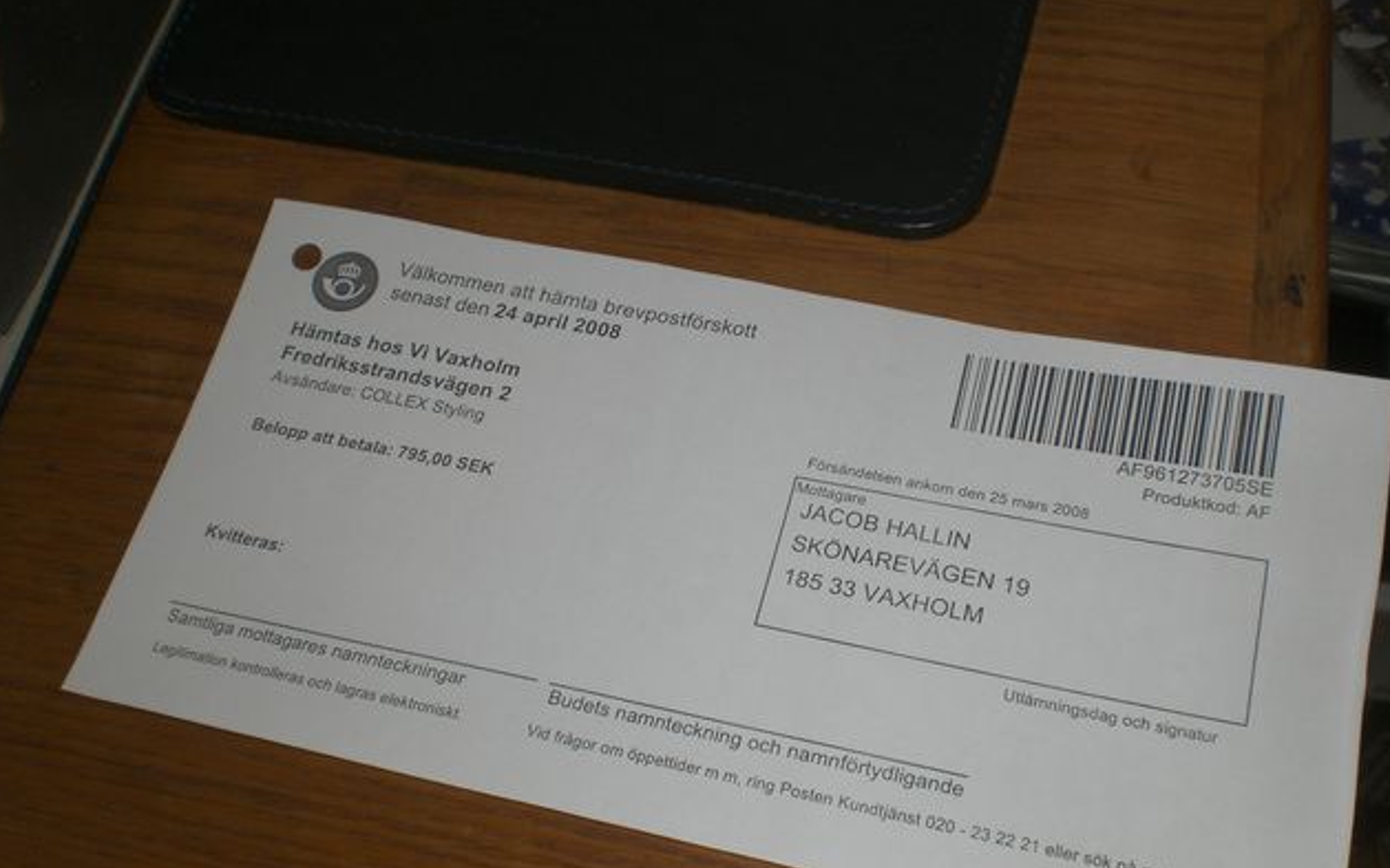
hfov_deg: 48.2
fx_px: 1553
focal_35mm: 41
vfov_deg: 31.2
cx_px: 698
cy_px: 519
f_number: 4.4
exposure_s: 1/30
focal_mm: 6.3
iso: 50
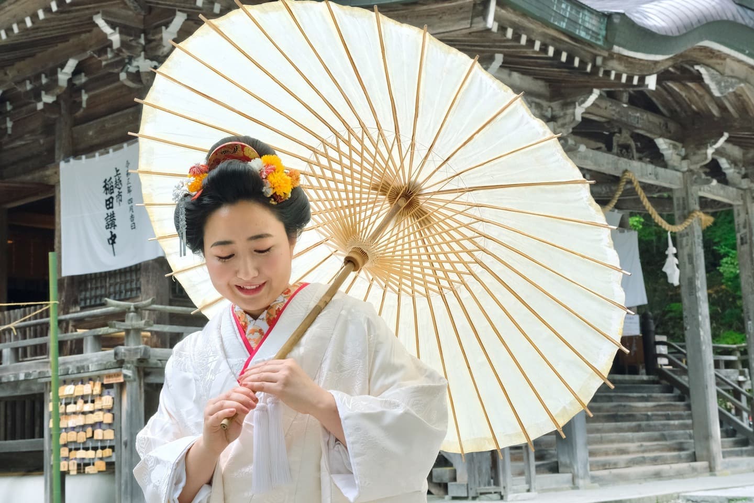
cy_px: 252
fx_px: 1068
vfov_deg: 26.5
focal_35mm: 51
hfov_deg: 38.9
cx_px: 377
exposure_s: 1/100
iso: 1600
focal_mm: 34.2
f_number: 7.1
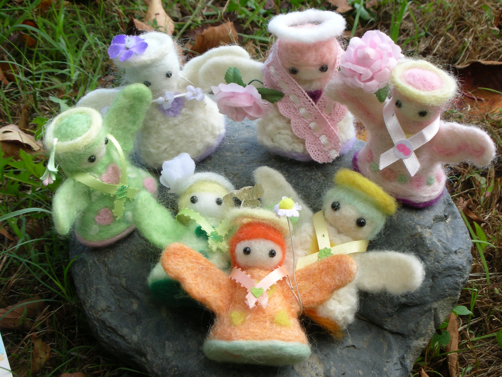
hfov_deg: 22.8
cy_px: 188
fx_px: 1247
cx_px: 251
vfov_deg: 17.2
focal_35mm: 86
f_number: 4.8
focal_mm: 14.3
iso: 50
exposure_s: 1/50.5
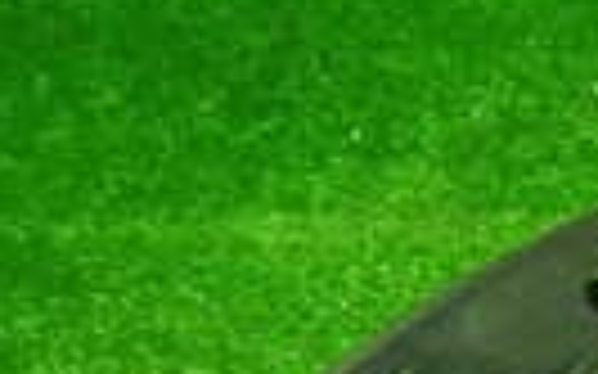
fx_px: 2330
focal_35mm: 143
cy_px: 338
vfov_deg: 9.1
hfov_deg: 13.1
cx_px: 1115
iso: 400
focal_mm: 5.4
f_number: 2.3
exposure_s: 1/30
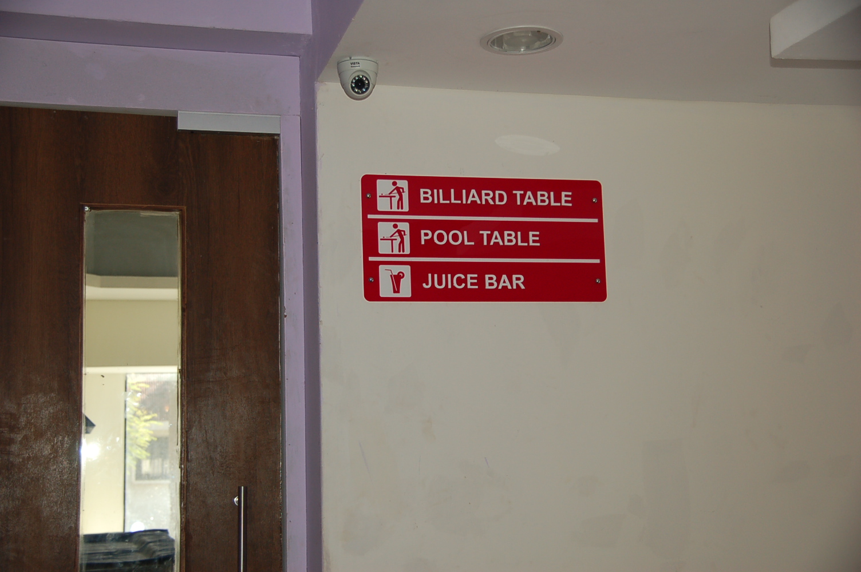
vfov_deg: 25.7
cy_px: 286
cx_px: 430
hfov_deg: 37.9
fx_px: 1255
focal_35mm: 52
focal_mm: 35
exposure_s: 1/60
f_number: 4.5
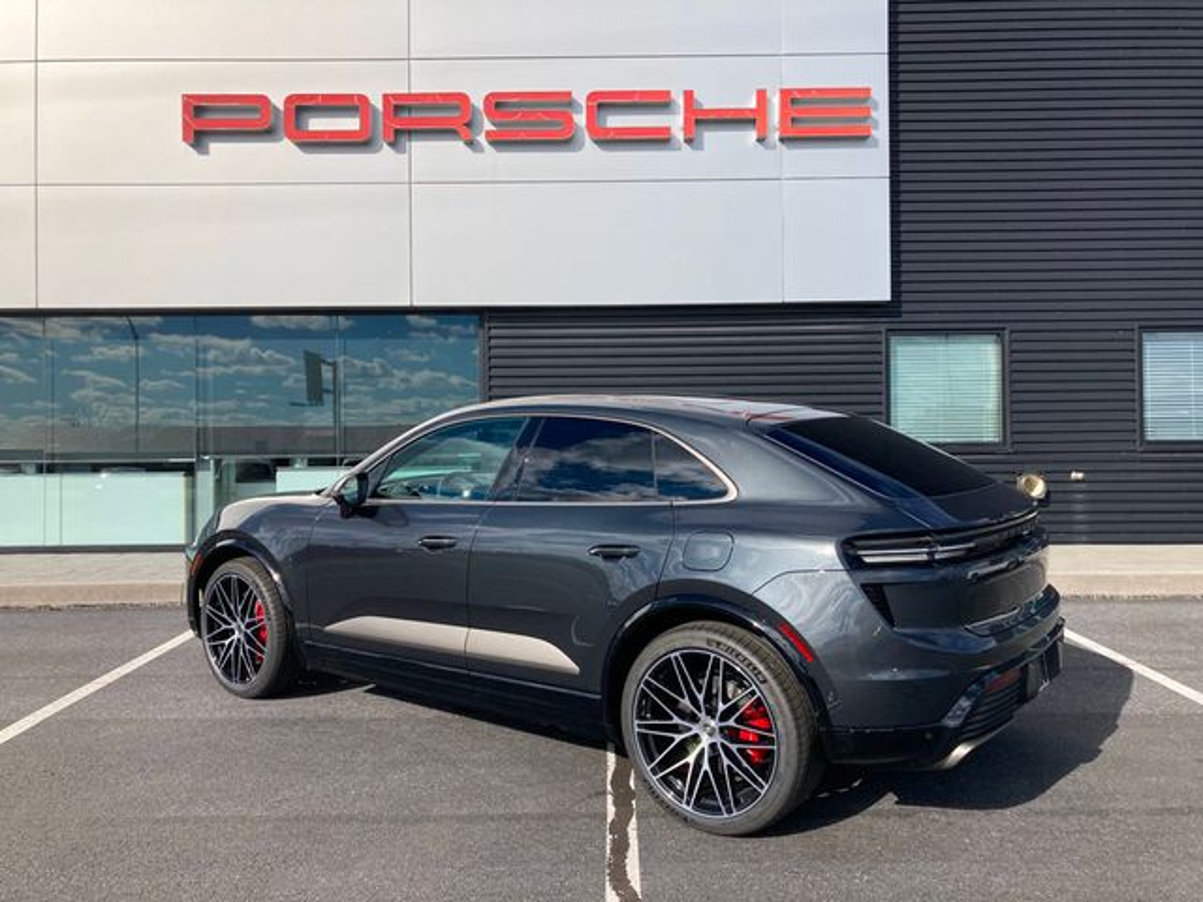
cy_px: 451
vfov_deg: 49.7
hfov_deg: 63.4
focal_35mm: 28
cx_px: 602
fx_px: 973
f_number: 1.8
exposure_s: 1/3436
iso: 20
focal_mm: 3.99
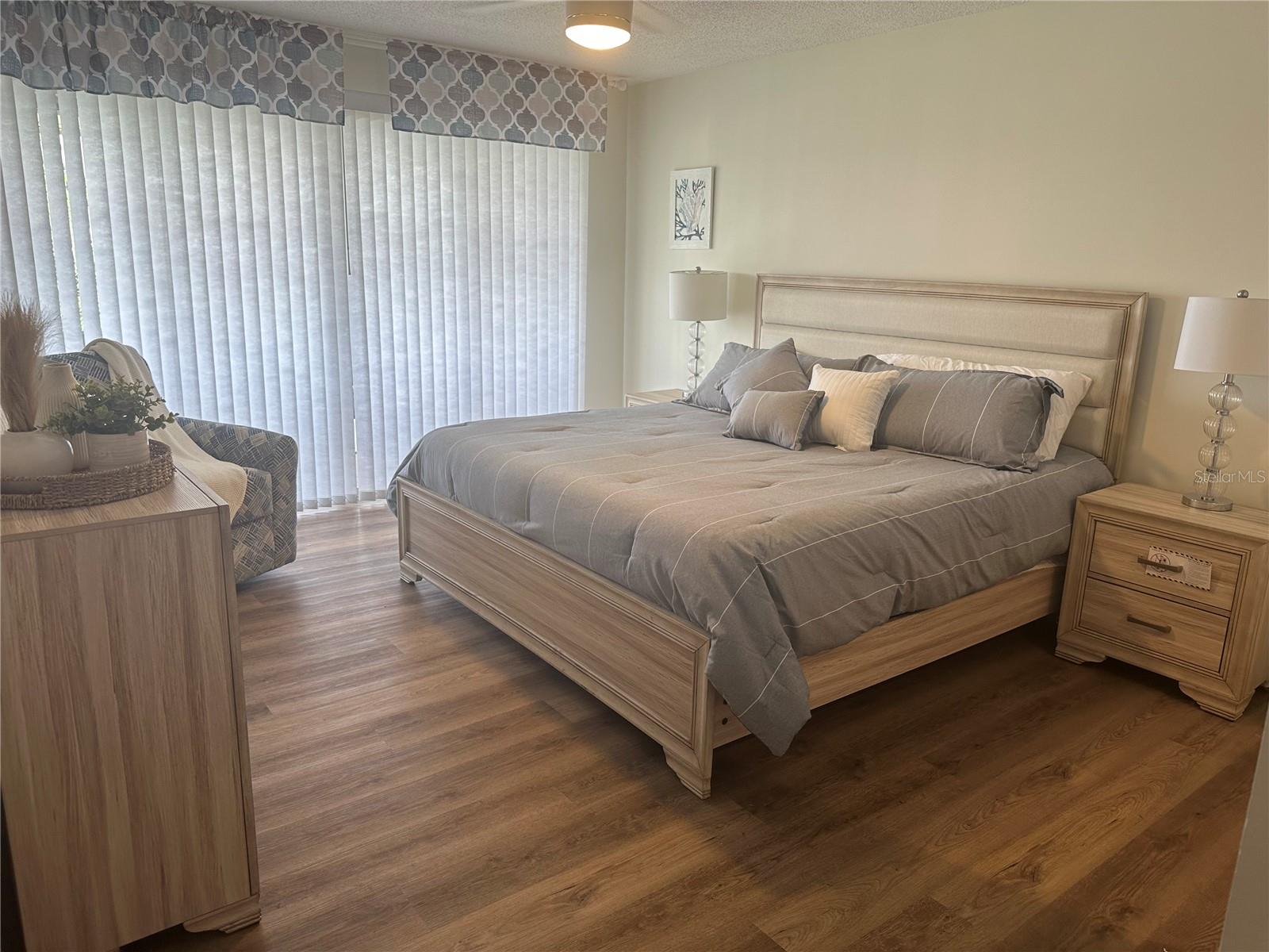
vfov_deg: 56.8
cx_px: 634
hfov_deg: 71.6
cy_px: 476
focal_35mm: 24
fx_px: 880
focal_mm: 6.86
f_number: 1.78
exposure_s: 1/120
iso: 80
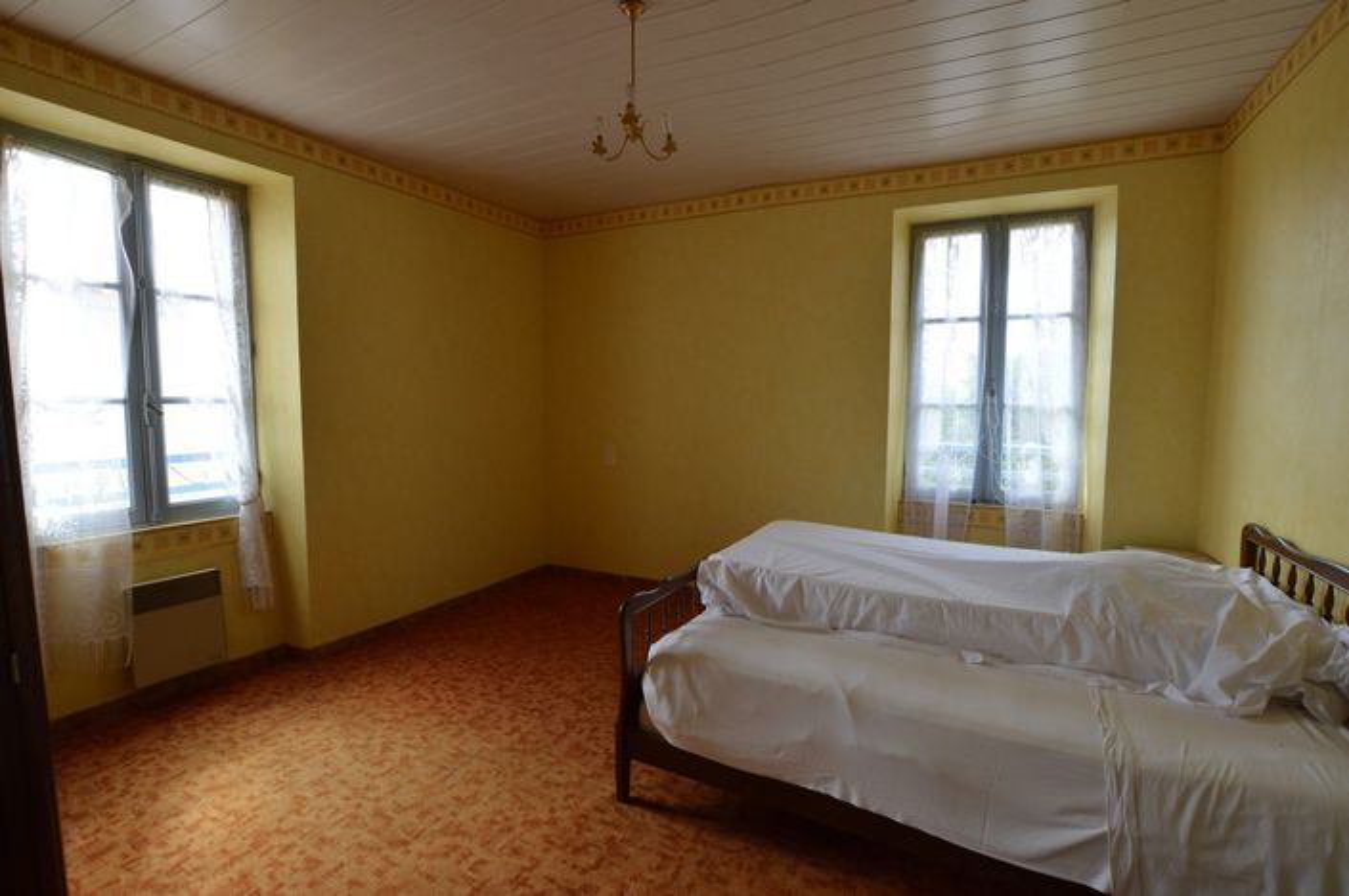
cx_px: 674
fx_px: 561
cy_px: 448
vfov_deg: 77.2
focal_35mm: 15
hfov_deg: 100.5
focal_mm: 10
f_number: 5
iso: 400
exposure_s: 1/100
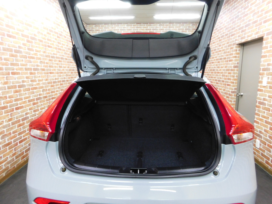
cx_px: 136
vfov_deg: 58.9
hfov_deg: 73.9
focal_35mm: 23
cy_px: 102
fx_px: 181
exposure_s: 1/25
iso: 400
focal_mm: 4
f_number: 3
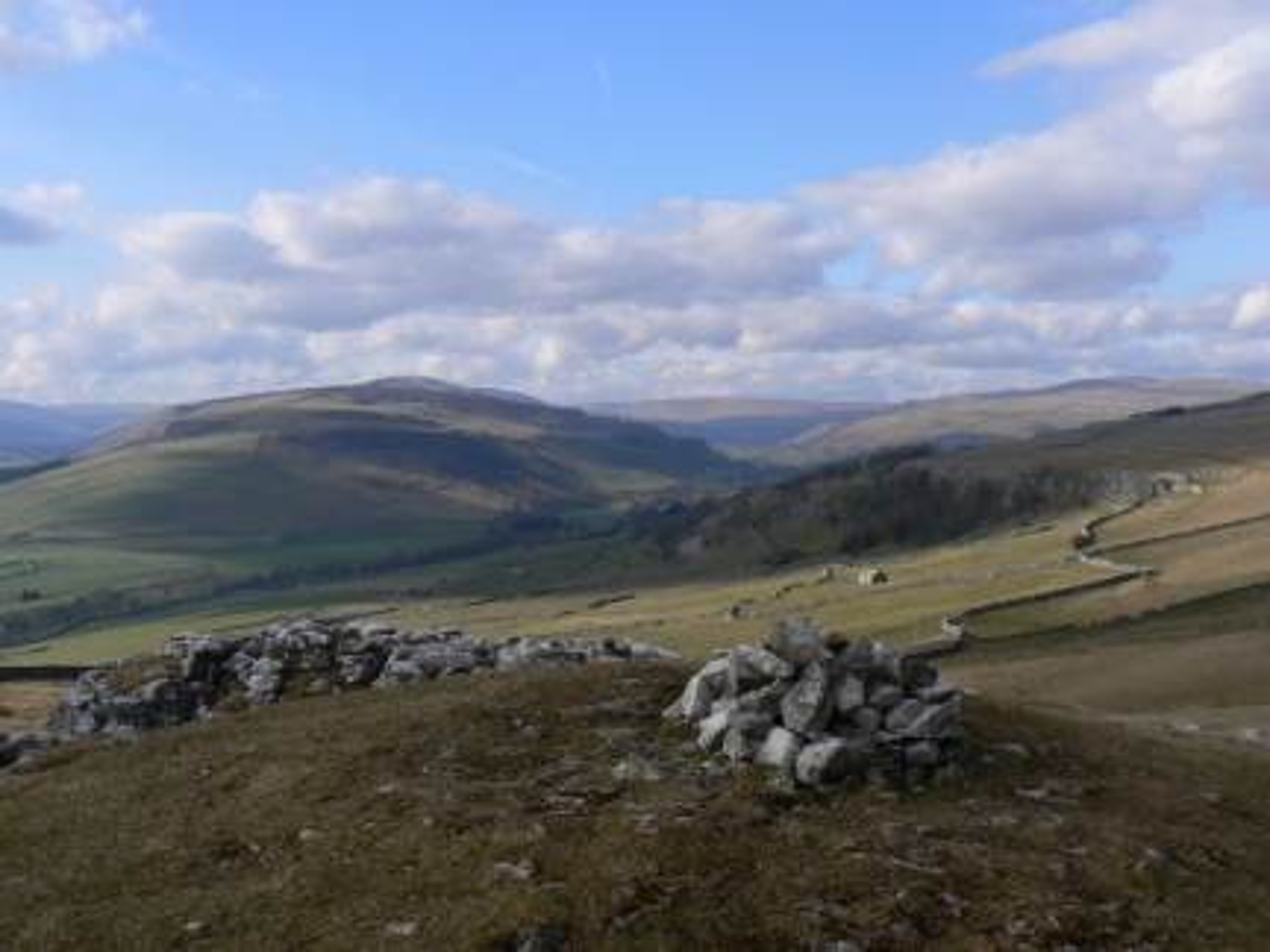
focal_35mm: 36
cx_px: 635
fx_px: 1321
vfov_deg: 39.7
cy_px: 476
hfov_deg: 51.4
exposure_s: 1/400
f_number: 7.1
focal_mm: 6
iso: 80
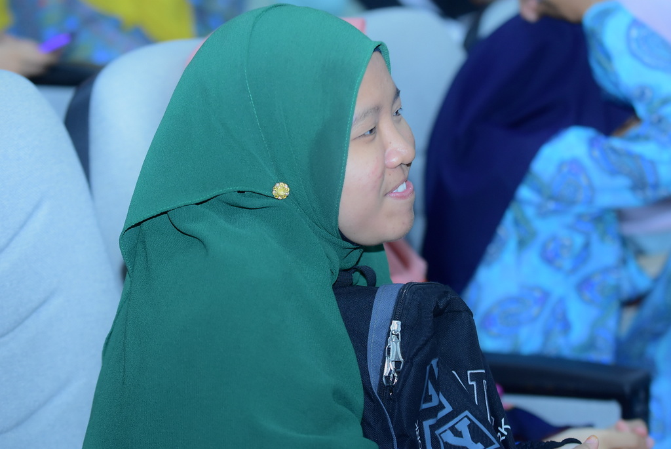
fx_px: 2938
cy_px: 224
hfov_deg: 13.0
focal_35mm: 158
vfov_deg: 8.7
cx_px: 336
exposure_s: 1/160
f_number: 2.8
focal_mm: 105
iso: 2000
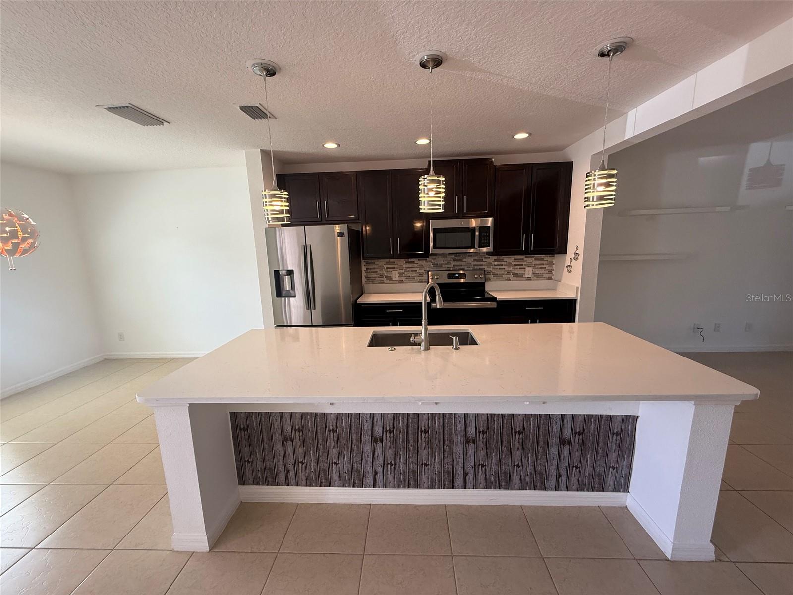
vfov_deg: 85.7
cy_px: 298
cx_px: 396
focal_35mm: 14
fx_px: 321
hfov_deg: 102.1
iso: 200
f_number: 2.2
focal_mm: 2.22
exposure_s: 1/99
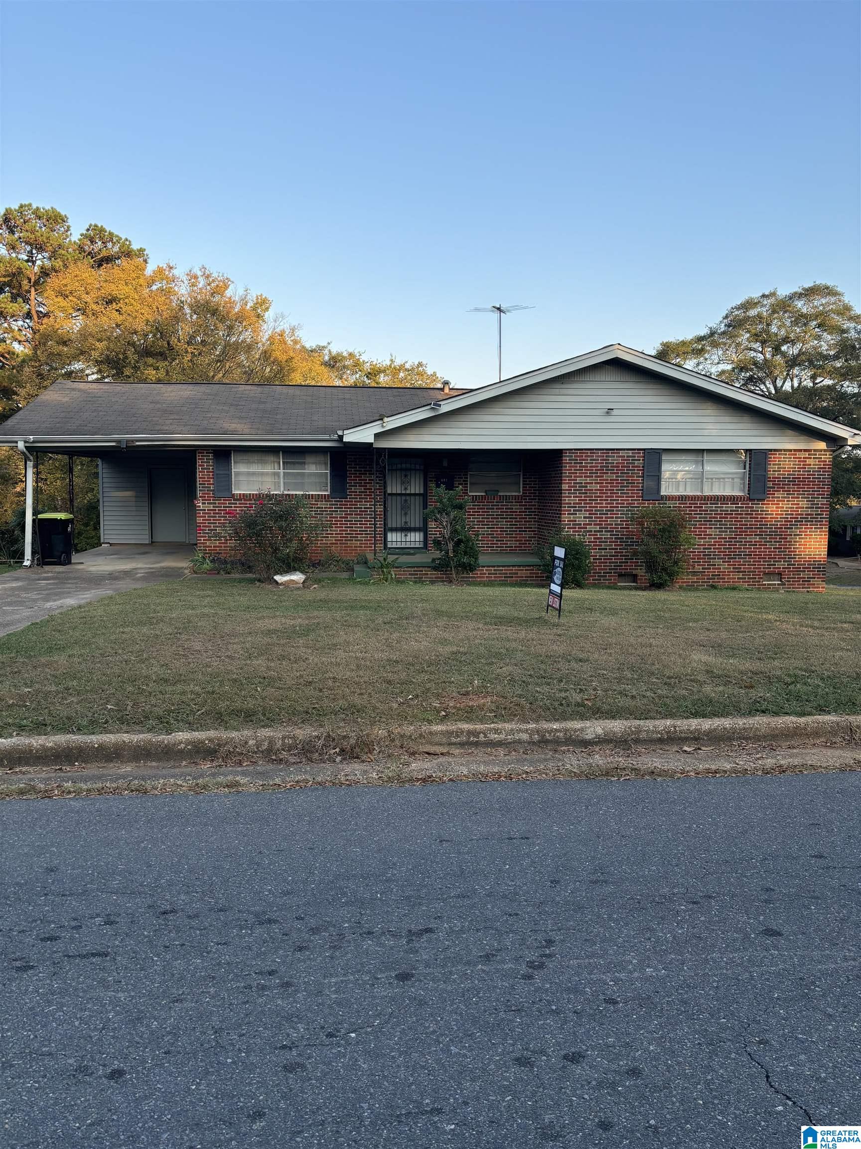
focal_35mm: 26
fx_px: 862
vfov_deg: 67.3
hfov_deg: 53.1
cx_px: 430
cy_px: 574
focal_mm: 5.96
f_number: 1.6
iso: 50
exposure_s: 1/716
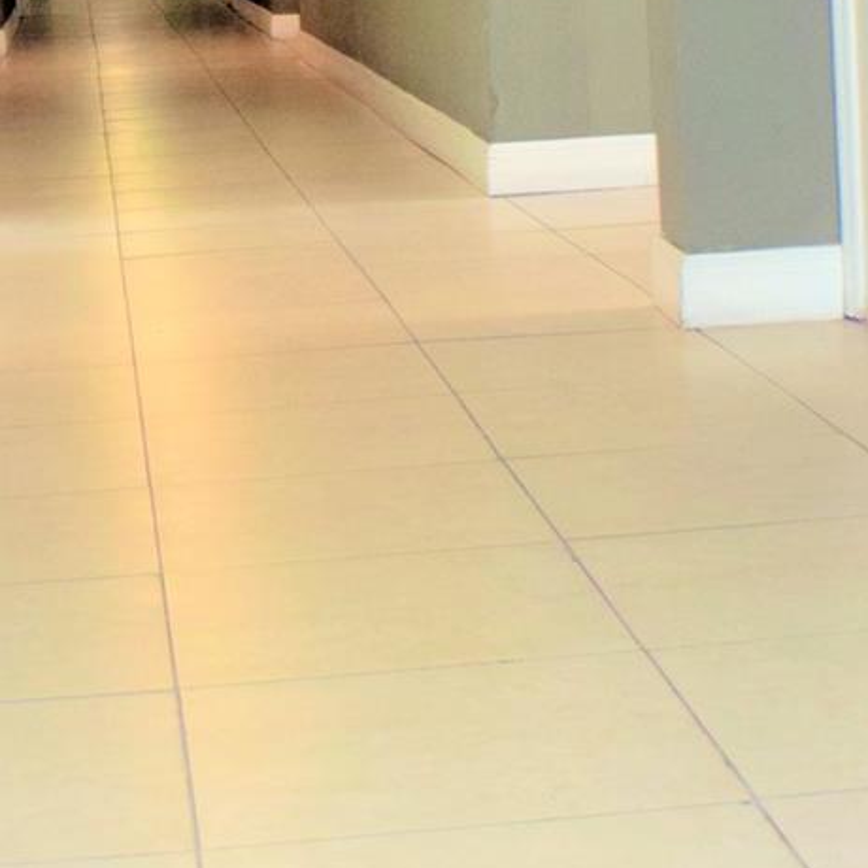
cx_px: 300
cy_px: 164
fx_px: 3645
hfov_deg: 13.6
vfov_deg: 13.5
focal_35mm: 128
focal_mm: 29
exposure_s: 1/60
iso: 1400
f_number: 4.2
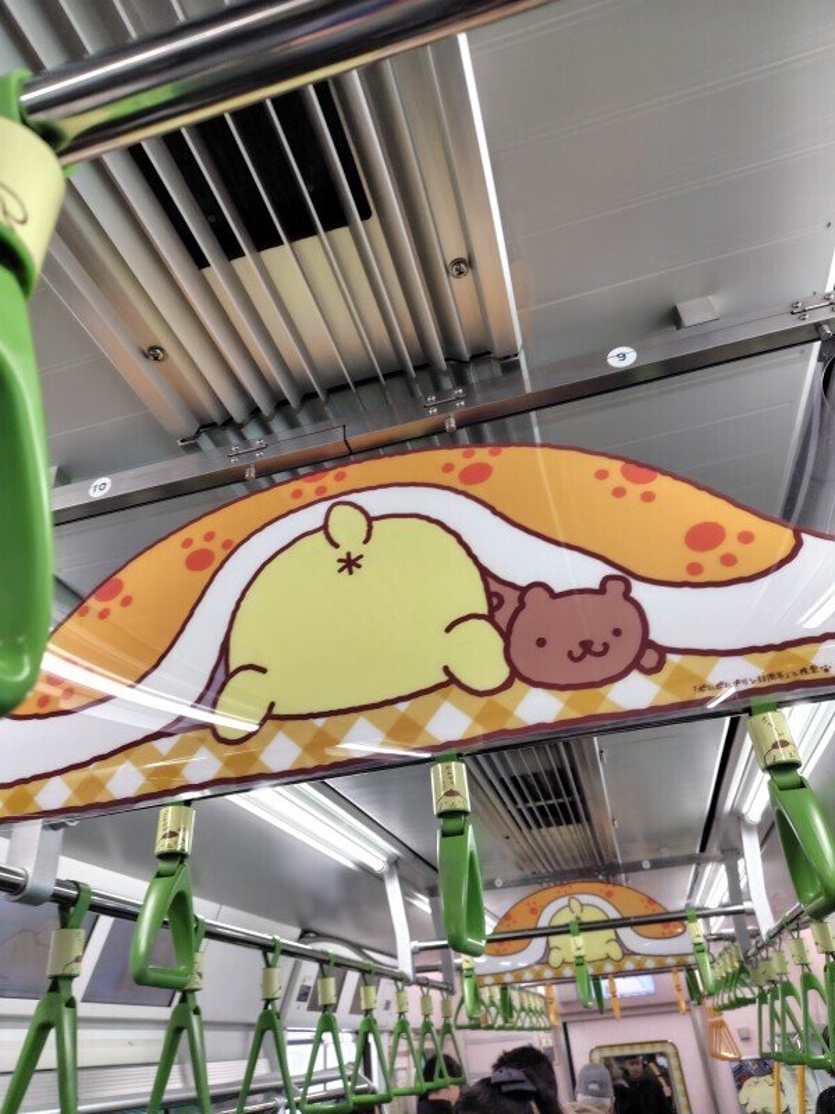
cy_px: 557
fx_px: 740
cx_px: 418
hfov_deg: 58.9
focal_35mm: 23
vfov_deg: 73.9
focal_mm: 5.6
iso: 323
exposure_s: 1/120
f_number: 1.9
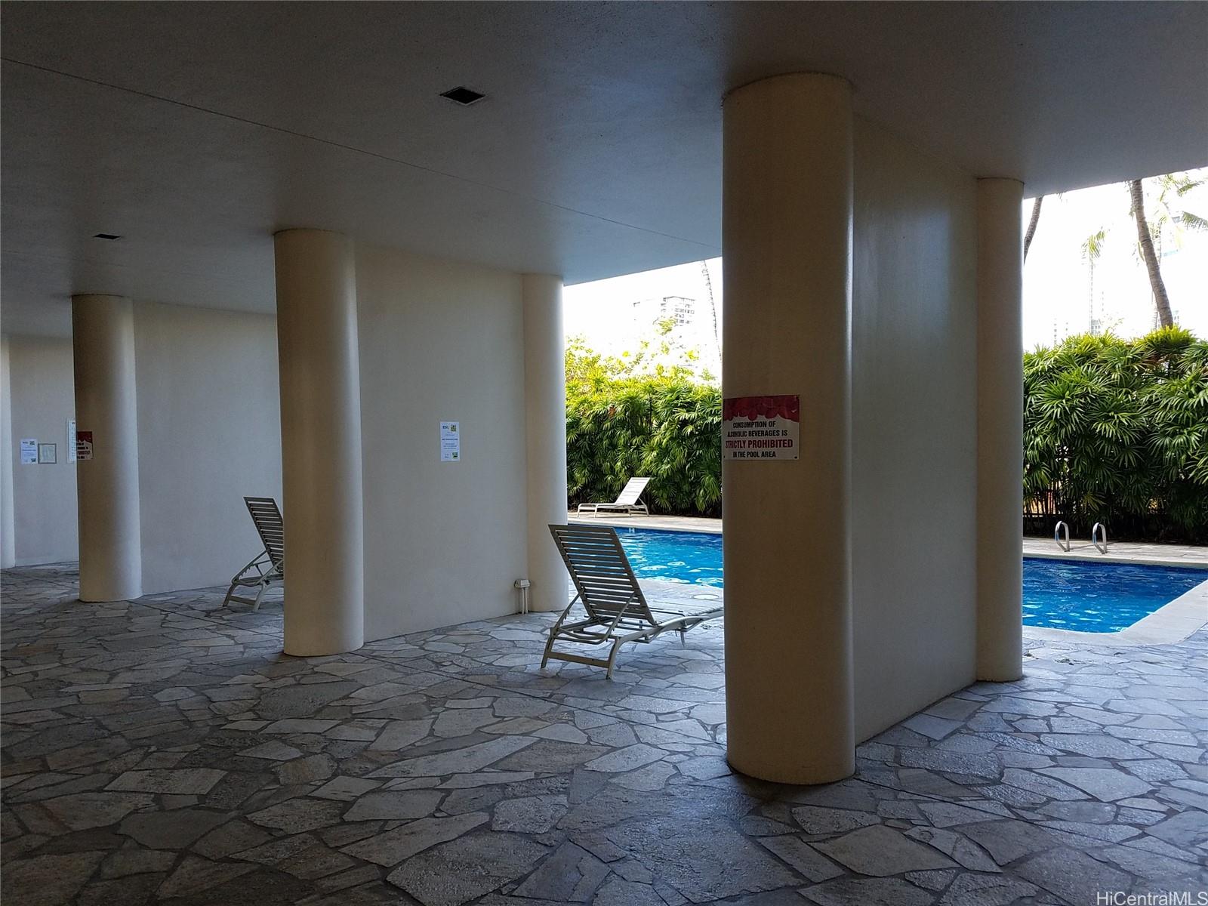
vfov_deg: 53.1
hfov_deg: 67.3
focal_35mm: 26
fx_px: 907
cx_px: 604
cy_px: 453
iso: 50
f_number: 1.7
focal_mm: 4.2
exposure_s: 1/176
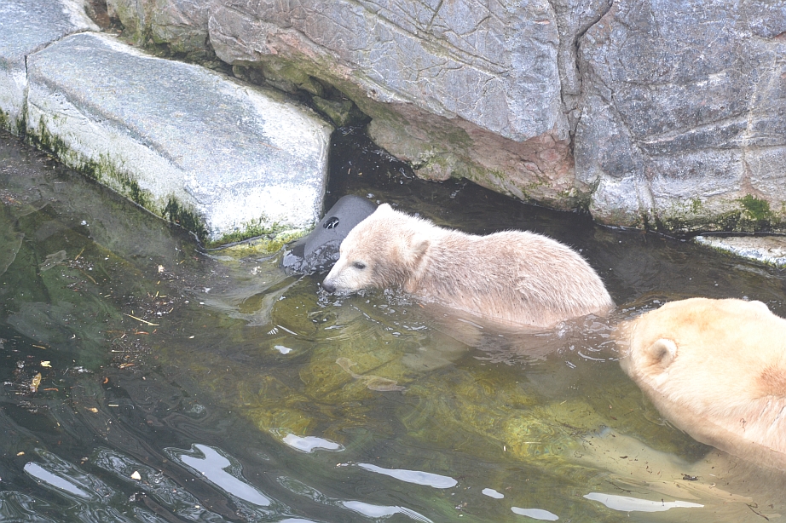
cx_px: 393
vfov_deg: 13.0
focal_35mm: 105
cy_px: 262
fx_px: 2292
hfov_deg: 19.5
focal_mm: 70
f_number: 4.5
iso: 400
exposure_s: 1/320
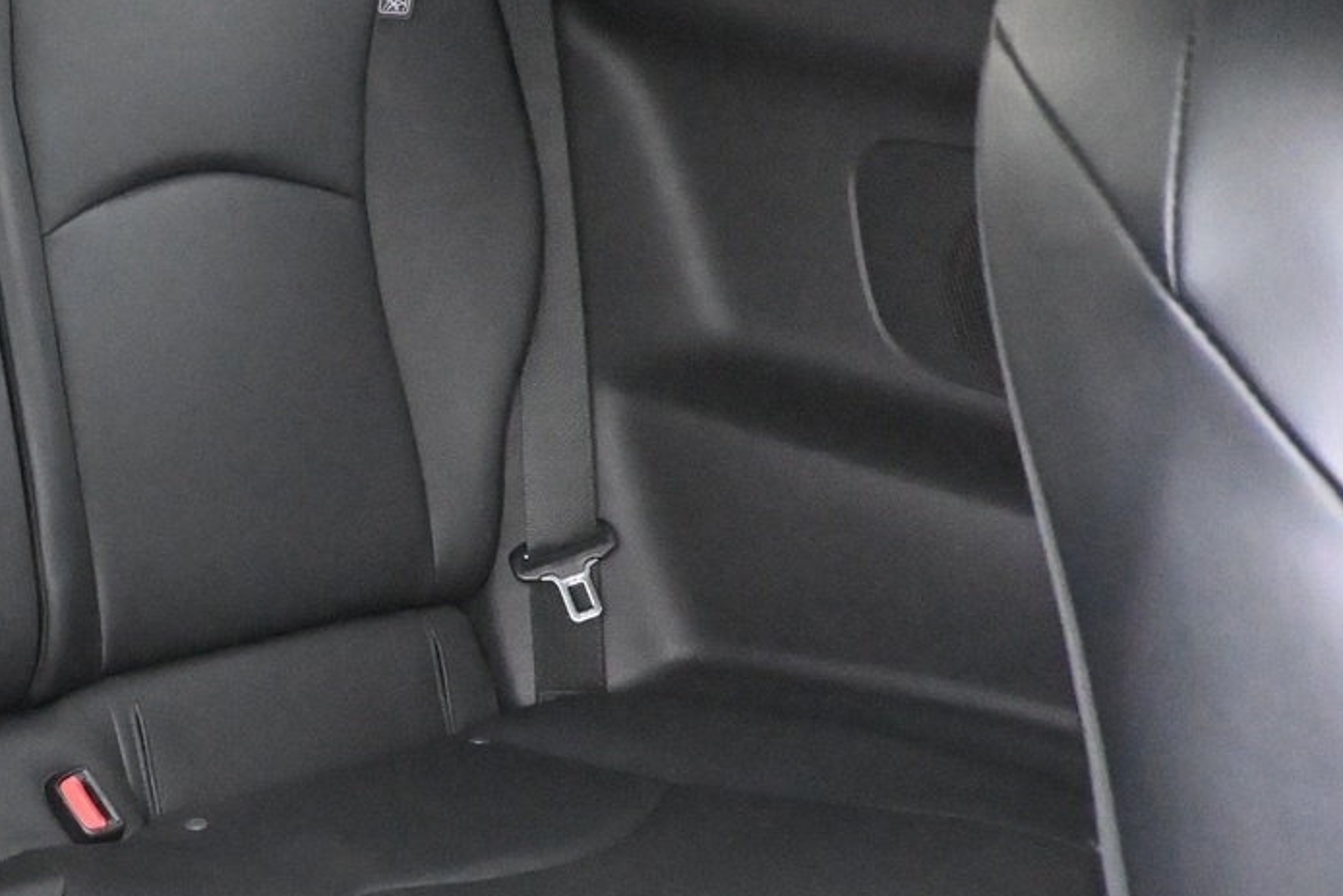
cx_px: -128
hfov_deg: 31.6
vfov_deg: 24.2
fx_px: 2089
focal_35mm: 56
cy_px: 530
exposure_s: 1/13
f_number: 3.5
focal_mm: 16
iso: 12800
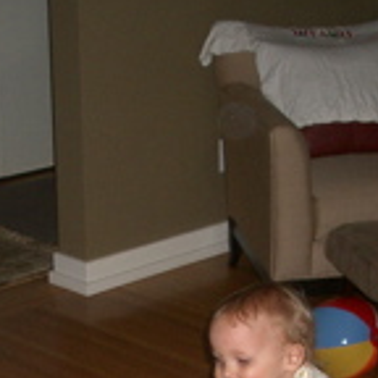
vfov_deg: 16.5
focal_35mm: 103
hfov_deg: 16.9
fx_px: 1272
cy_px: 399
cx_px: 168
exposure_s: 1/40
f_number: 2.6
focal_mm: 5.8
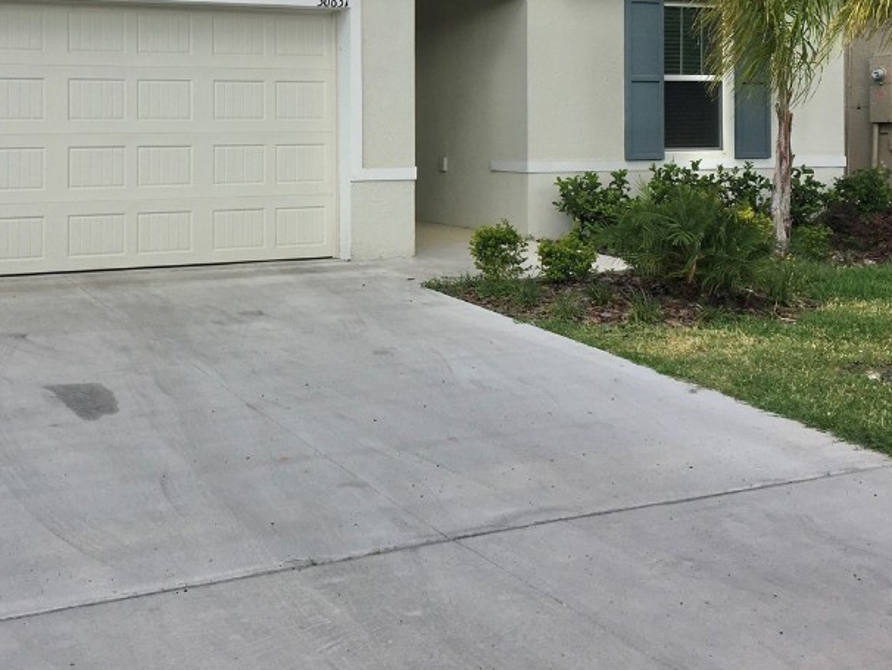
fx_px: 1263
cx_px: 302
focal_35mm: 49
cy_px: 107
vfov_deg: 28.9
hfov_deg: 38.5
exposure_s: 1/1672
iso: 25
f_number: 2.2
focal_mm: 4.15
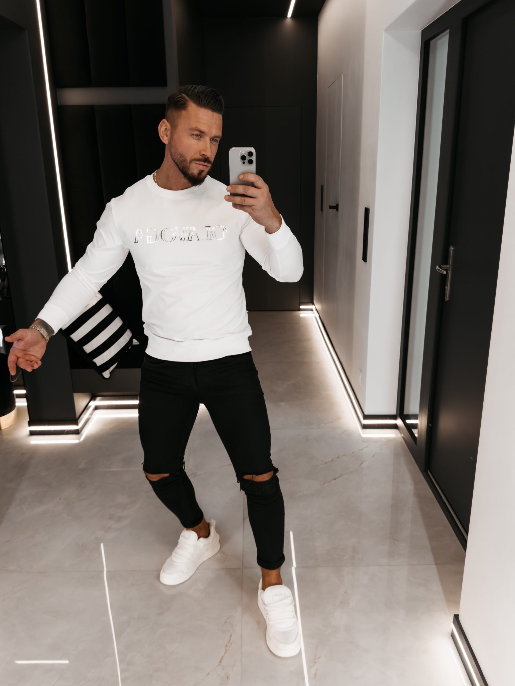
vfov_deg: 63.4
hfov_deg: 49.7
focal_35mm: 28
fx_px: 555
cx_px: 258
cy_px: 343
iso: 125
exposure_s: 1/105
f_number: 1.8
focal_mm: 6.76
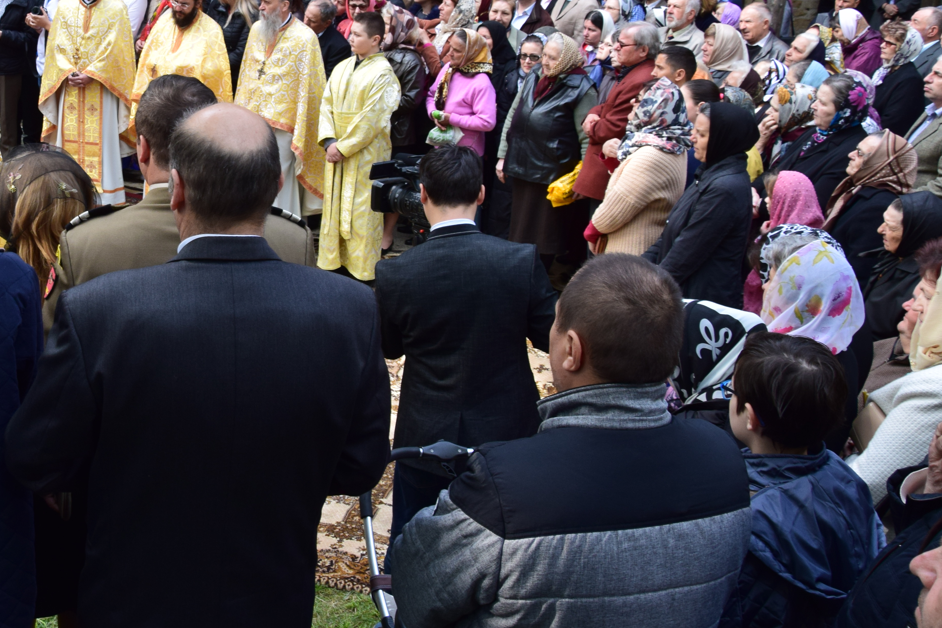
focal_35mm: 44
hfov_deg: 42.4
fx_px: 1151
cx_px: 180
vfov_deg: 30.2
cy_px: 195
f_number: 9
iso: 400
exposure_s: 1/125
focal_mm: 18
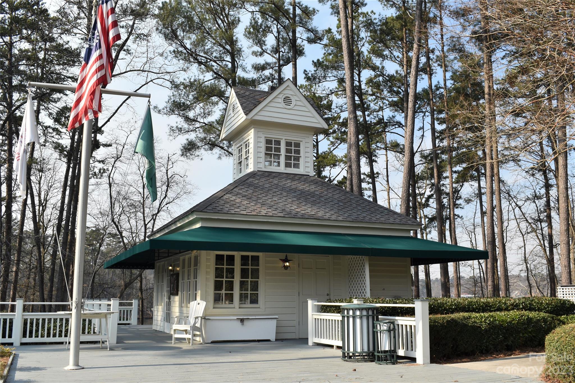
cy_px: 192
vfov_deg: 36.8
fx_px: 575
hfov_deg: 53.1
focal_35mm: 36
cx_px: 288
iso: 200
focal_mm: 24
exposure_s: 1/320
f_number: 9
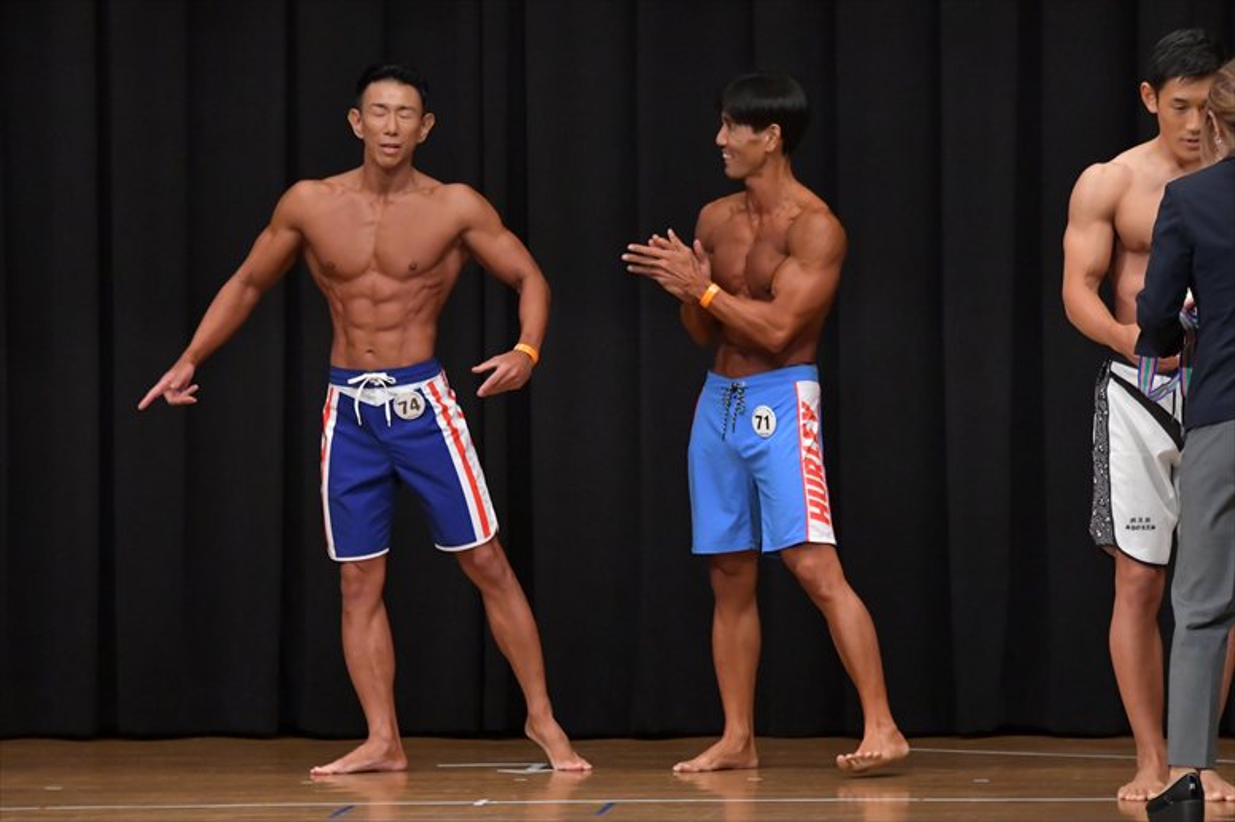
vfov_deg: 5.4
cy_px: 411
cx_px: 618
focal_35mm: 255
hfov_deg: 8.1
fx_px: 8744
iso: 6400
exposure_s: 1/400
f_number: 5.6
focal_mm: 170
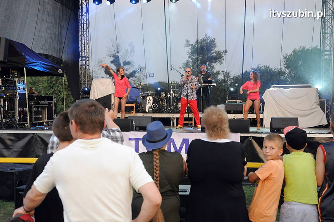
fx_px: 417
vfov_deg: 29.8
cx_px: 167
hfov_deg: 43.6
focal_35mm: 45
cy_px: 111
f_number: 6.3
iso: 1000
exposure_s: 1/160
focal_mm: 30
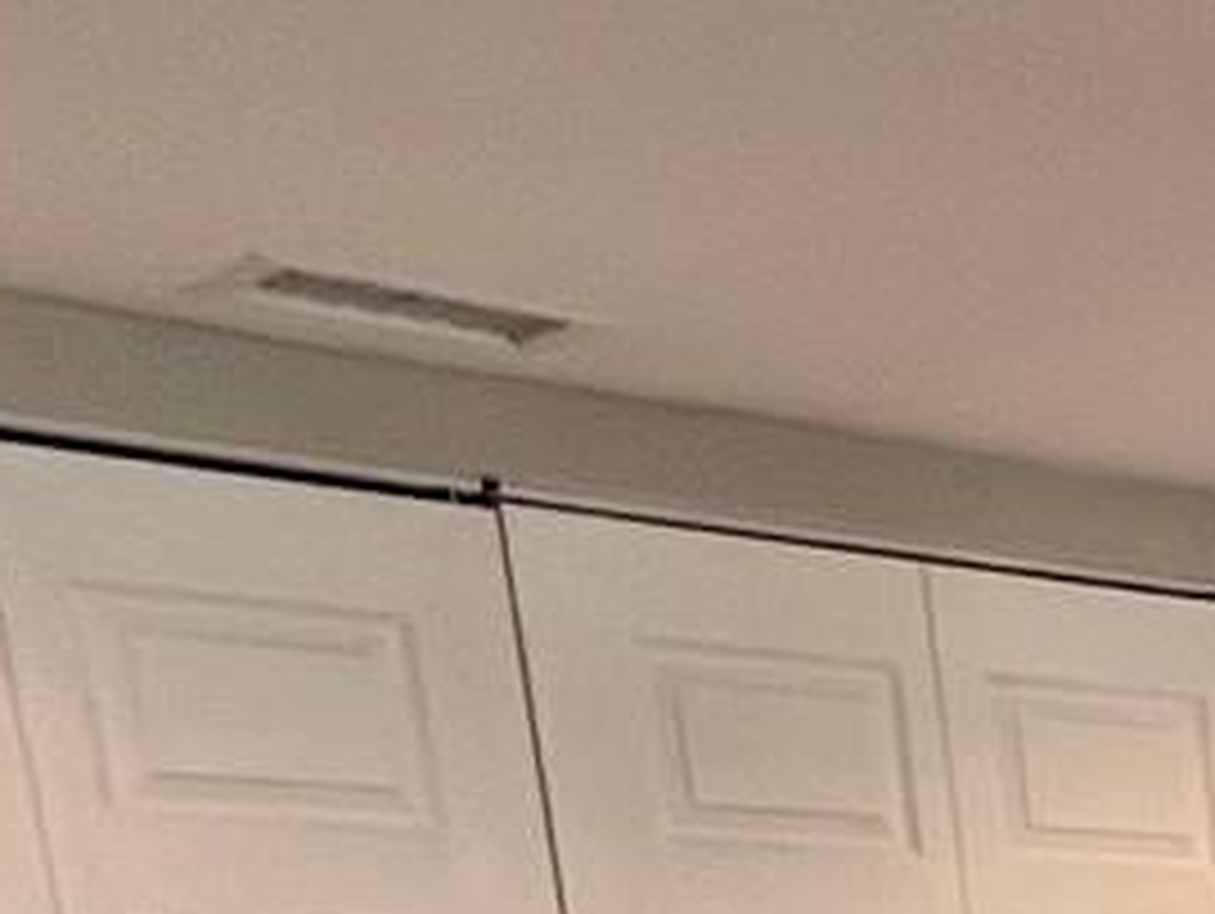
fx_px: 2705
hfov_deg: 18.8
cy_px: 1909
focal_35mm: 77
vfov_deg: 15.0
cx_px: 2250
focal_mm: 1.57
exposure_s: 1/120
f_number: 1.8
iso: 200
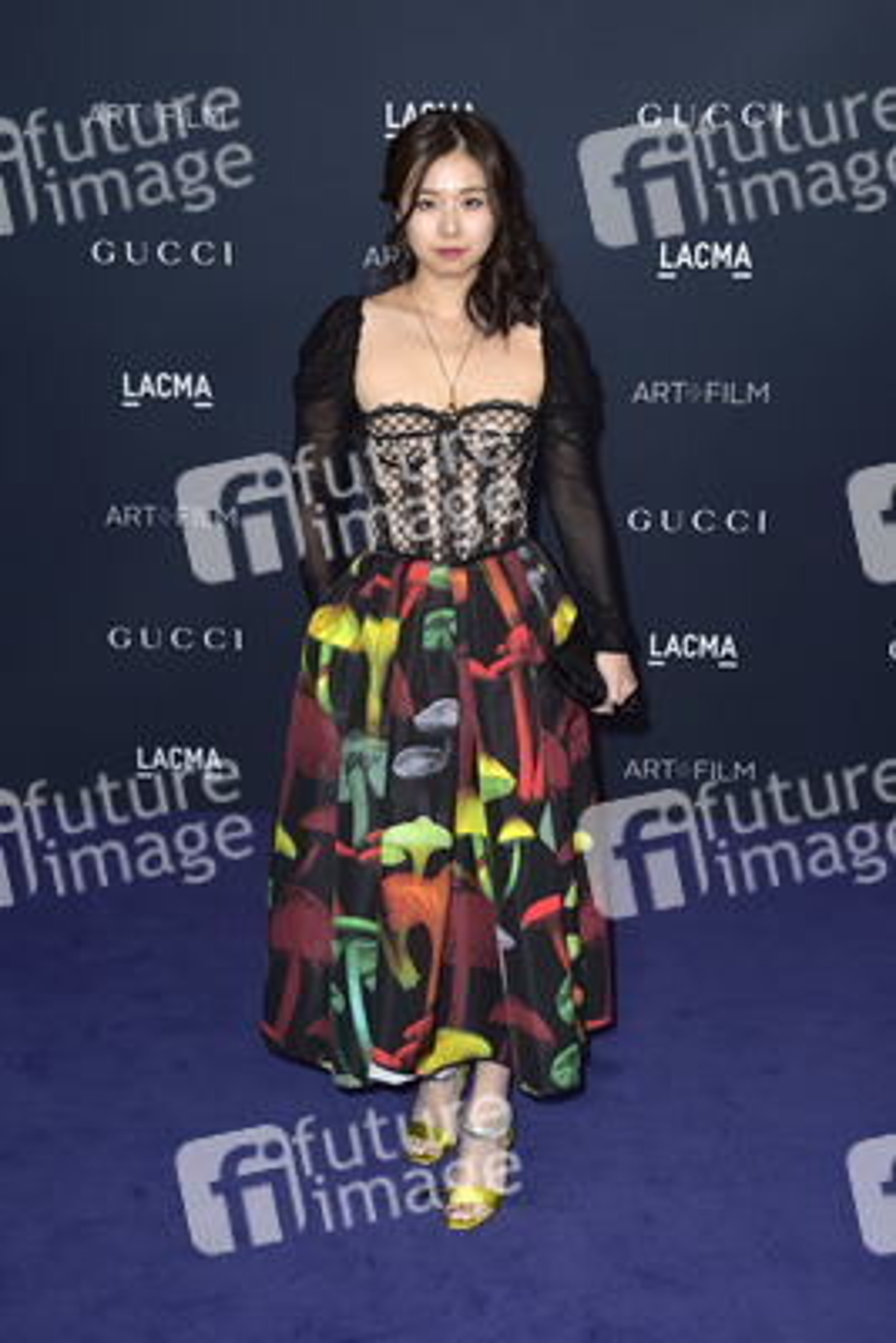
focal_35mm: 45
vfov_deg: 43.6
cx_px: 448
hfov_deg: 29.9
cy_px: 672
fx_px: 1678
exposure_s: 1/250
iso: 500
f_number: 6.3
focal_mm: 45
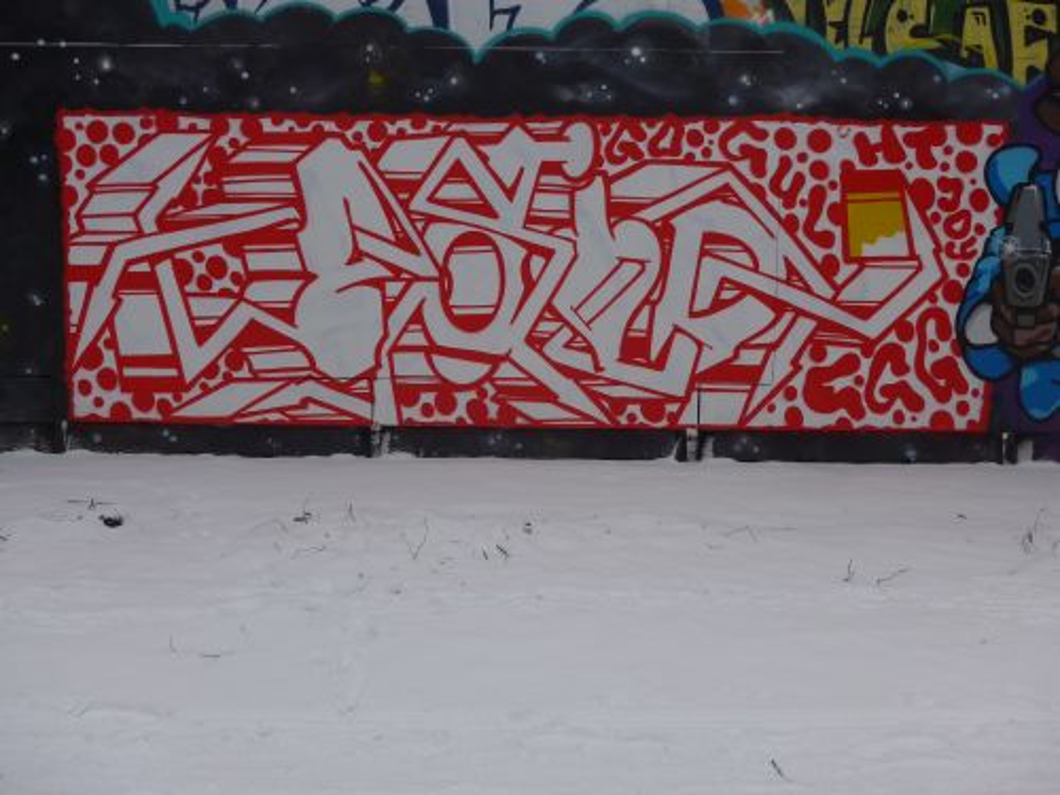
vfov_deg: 48.2
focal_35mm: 29
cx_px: 530
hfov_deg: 61.7
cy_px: 398
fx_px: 888
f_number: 2.8
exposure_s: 1/250
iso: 80
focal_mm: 6
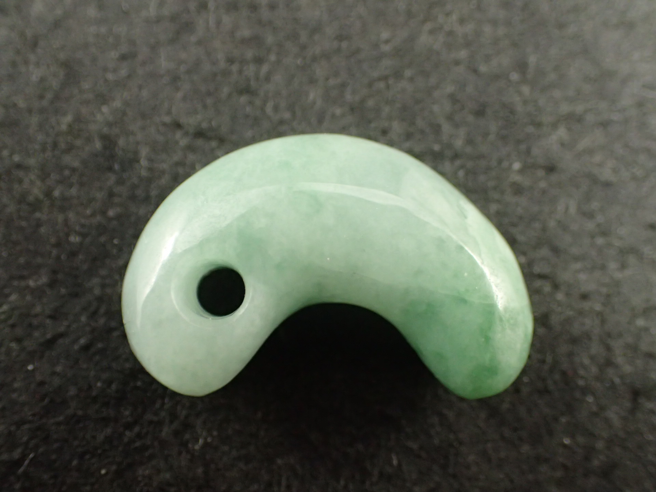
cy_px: 246
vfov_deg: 29.7
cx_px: 328
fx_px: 929
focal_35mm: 49
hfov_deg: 38.9
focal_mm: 8.99
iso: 800
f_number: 3.2
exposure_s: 1/200
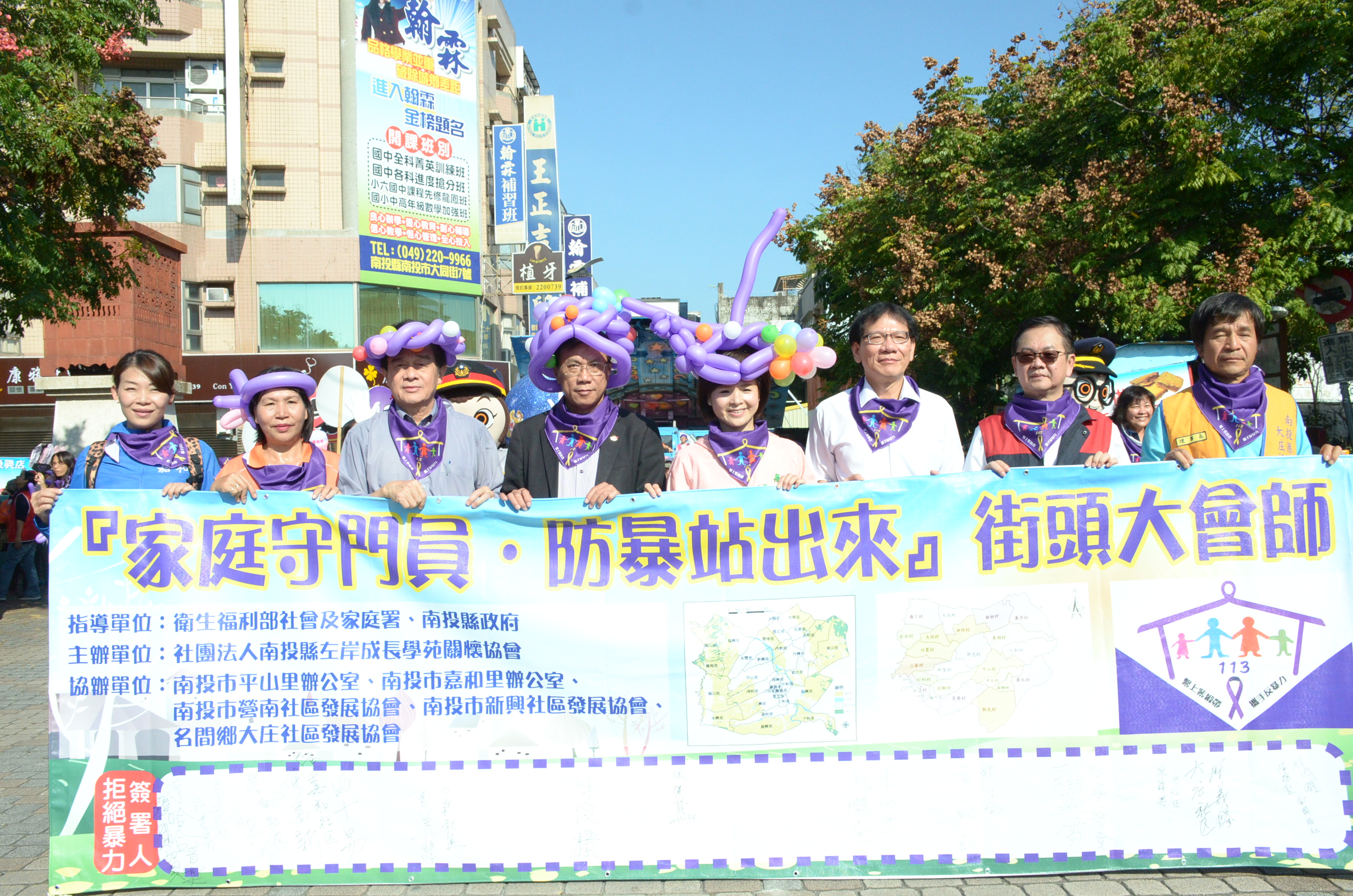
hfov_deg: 62.0
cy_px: 448
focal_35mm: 30
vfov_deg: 43.4
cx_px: 676
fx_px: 1125
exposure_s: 1/2000
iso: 1250
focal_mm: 20
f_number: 10
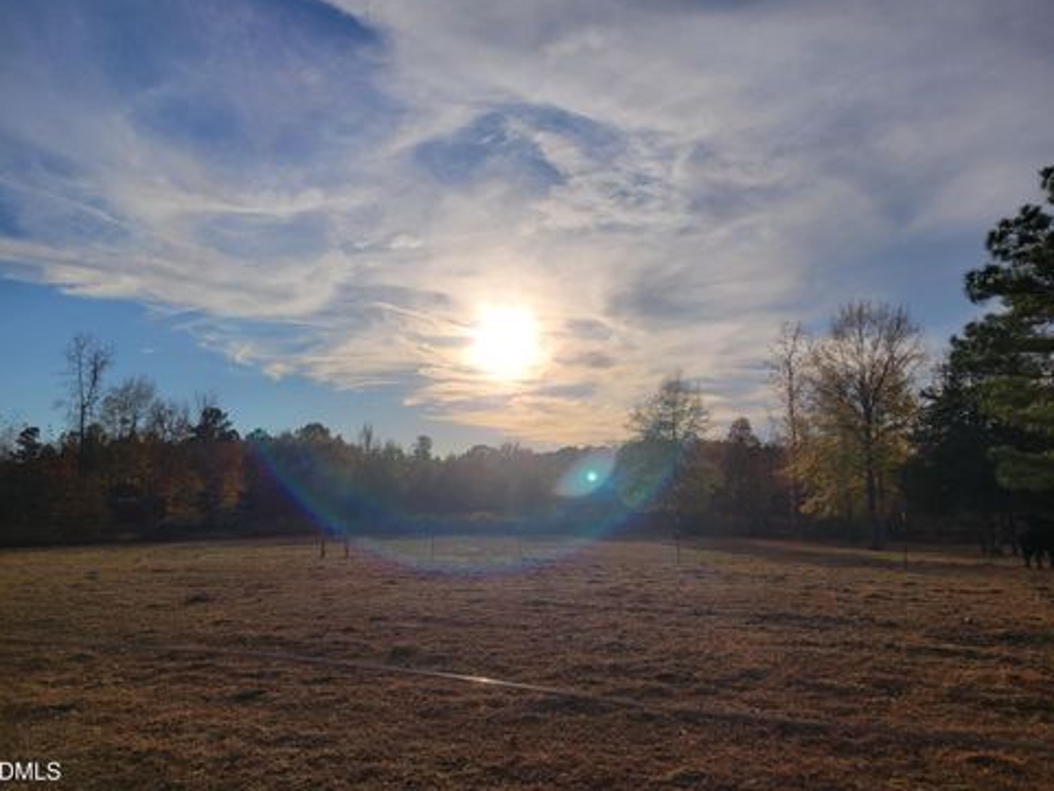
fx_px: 822
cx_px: 543
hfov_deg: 65.3
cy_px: 398
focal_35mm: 27
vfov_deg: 51.4
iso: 40
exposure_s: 1/5986
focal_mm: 5.4
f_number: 1.8
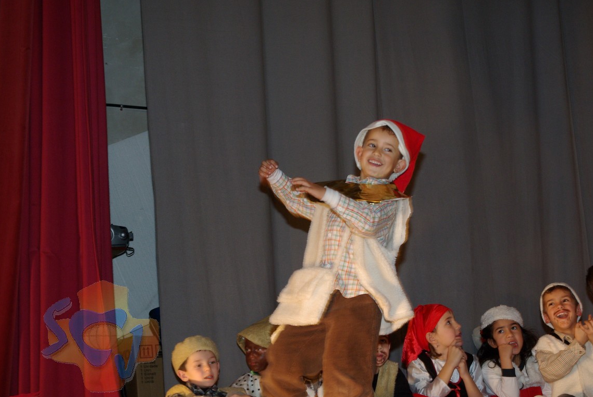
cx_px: 332
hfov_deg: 27.8
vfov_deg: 18.8
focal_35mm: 73
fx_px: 1197
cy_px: 204
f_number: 5.6
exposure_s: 1/60
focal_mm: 43
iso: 400
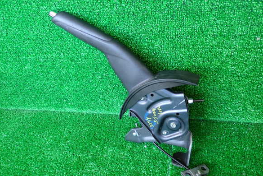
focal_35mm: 32
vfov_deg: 41.1
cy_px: 90
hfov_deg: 58.7
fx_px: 234
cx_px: 129
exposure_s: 1/40
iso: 200
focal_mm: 5.4
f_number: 2.3
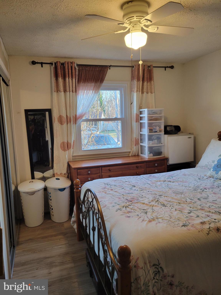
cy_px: 148
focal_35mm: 26
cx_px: 110
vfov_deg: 67.3
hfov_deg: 53.1
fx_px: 221
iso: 200
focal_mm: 5.4
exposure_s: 1/60
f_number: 1.8
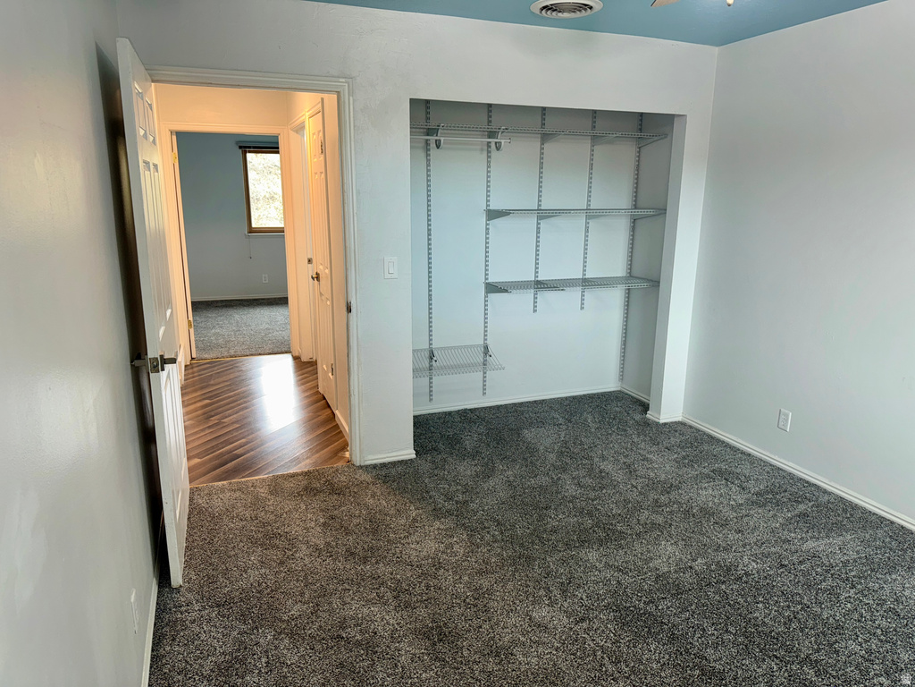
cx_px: 458
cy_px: 344
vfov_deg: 56.8
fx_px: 634
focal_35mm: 24
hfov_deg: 71.6
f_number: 1.78
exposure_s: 1/25
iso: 64
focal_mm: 6.76
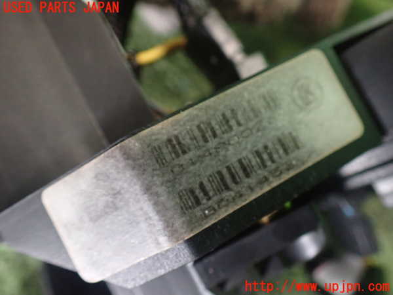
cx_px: 196
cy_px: 148
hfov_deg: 60.0
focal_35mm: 30
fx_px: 341
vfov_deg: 46.8
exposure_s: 1/30
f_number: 2.3
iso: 800
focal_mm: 5.4
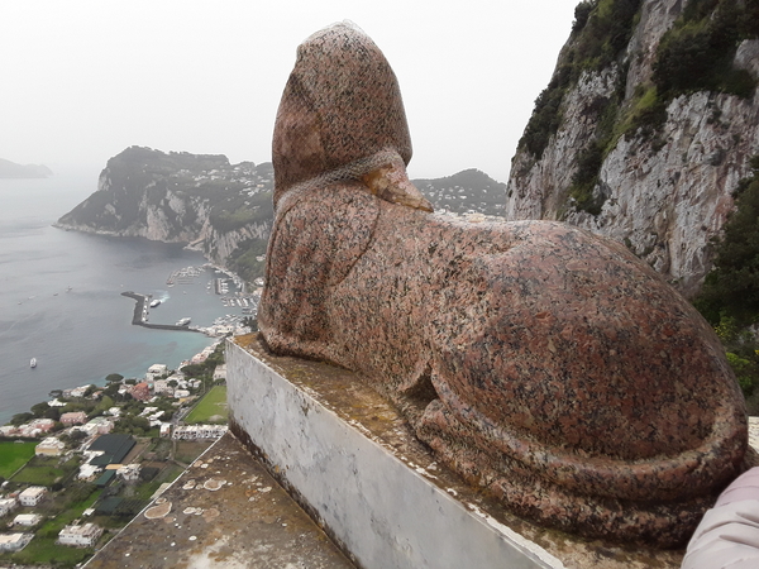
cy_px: 284
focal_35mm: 27
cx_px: 380
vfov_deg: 51.4
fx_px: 592
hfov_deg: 65.3
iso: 40
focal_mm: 2.91
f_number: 1.9
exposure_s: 1/623
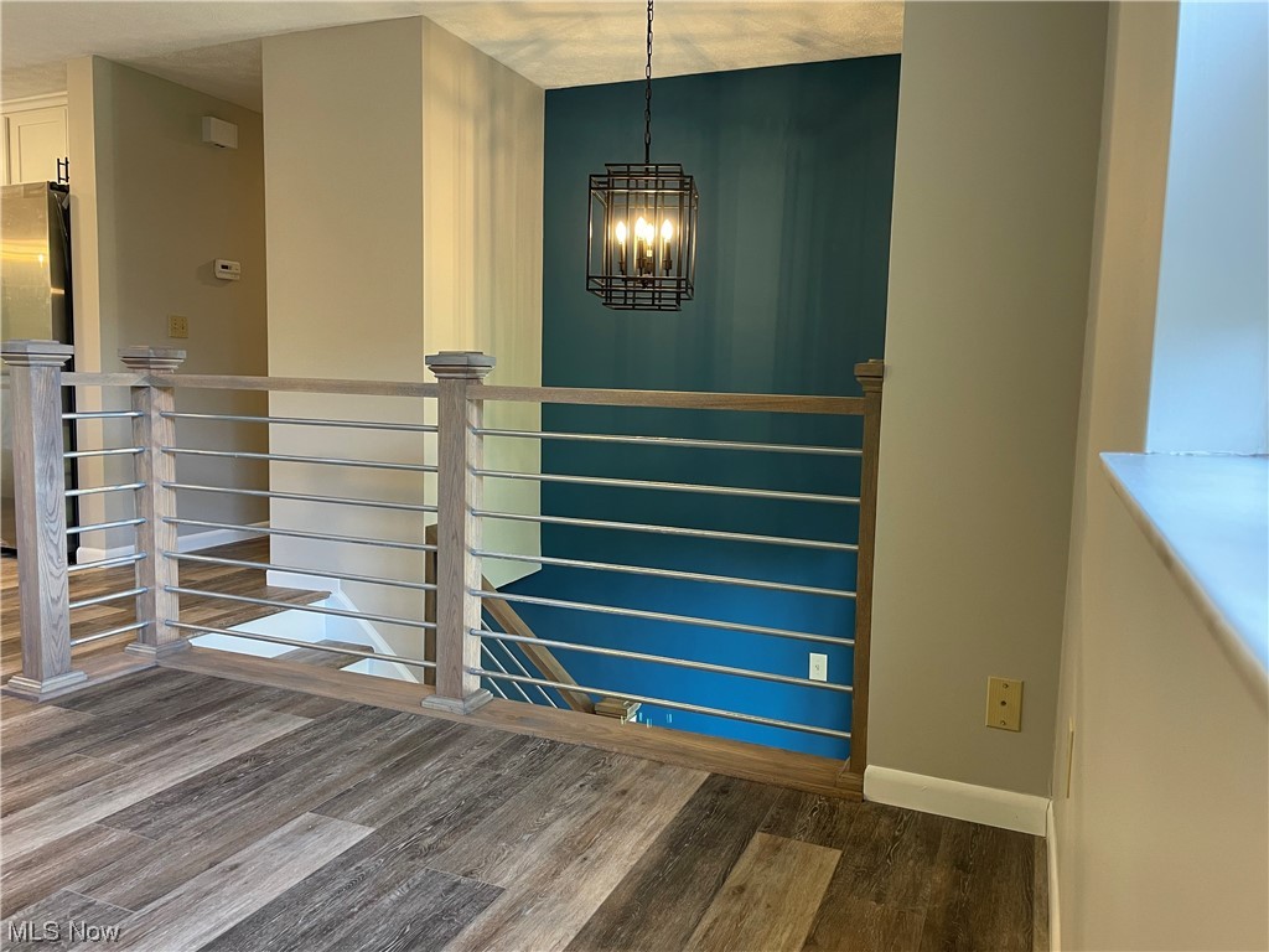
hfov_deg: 67.3
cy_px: 476
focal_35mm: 26
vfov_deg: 53.1
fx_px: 953
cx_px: 634
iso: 125
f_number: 1.6
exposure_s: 1/60
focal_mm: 4.2
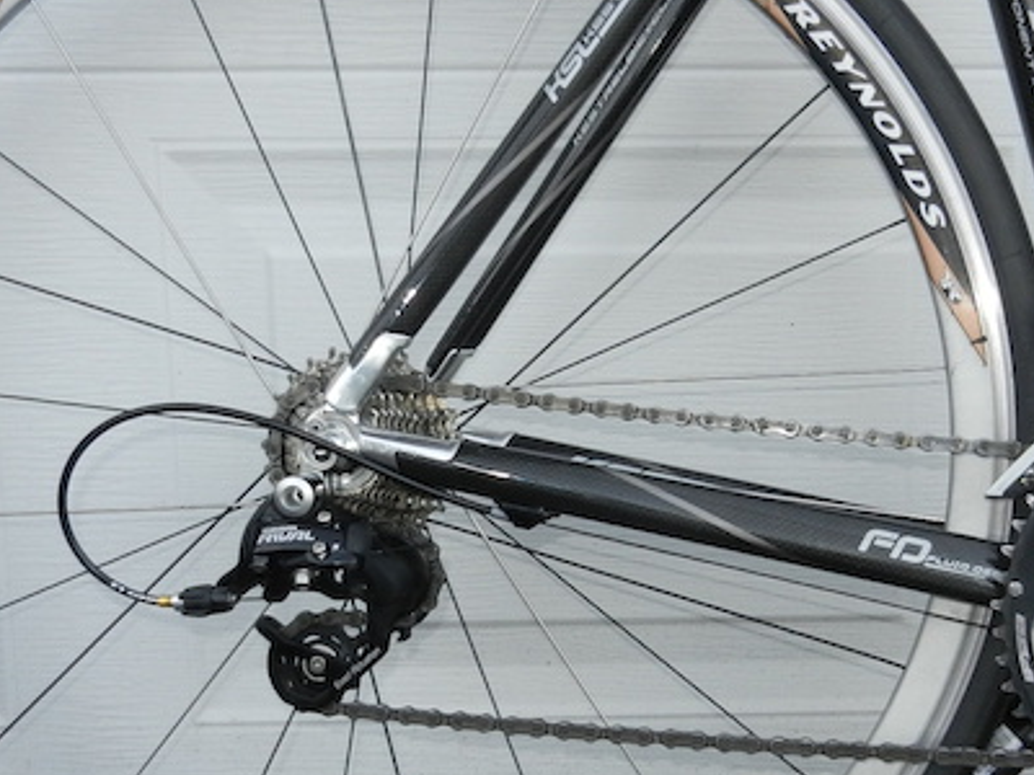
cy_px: 468
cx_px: 654
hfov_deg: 37.9
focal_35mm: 50
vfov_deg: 29.0
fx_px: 1494
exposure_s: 1/30
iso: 160
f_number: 3.5
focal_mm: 4.5
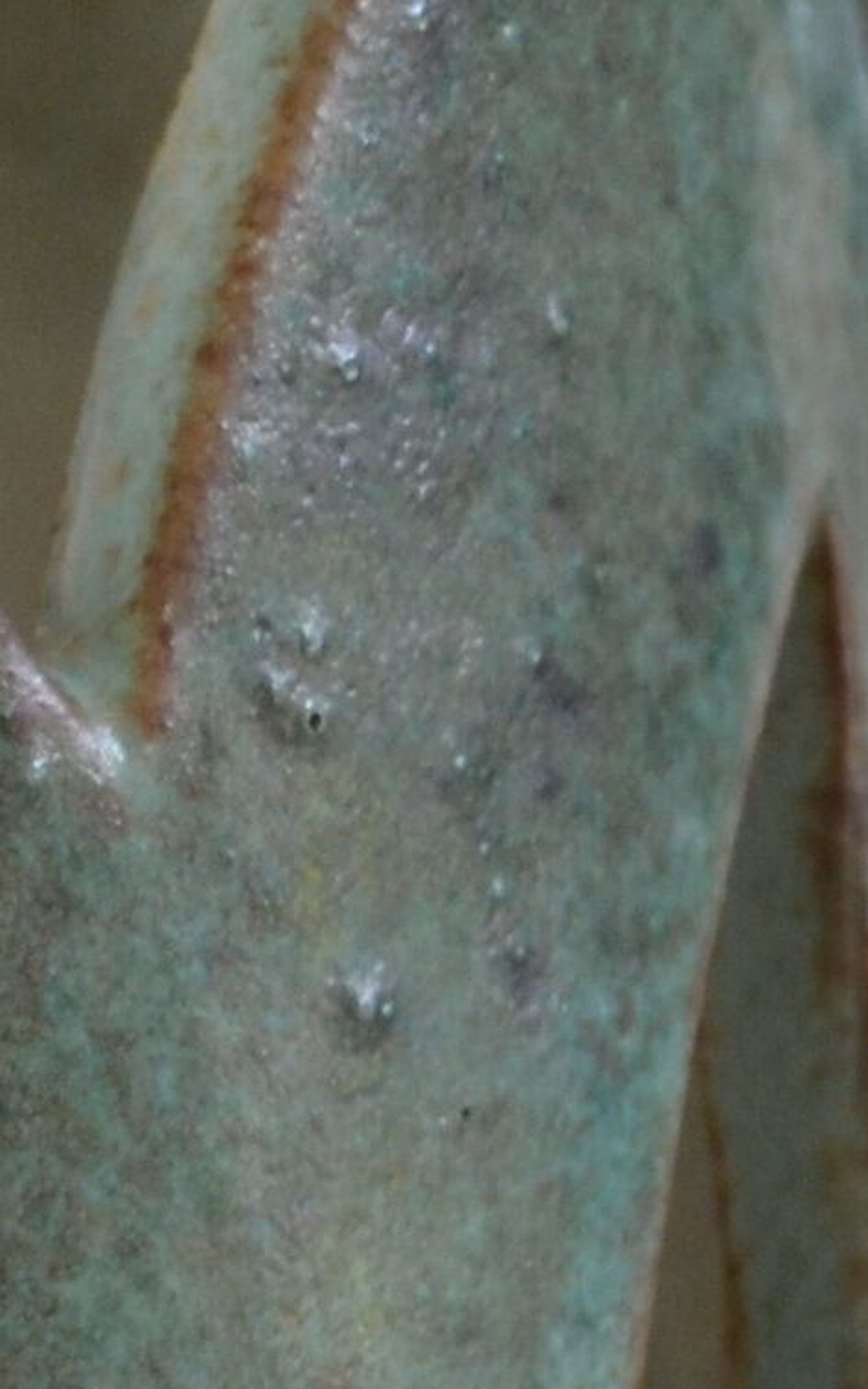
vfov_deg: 5.3
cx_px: -29
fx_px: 14834
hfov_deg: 3.3
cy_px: 1810
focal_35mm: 392
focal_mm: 42
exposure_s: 1/125
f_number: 5.3
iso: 400
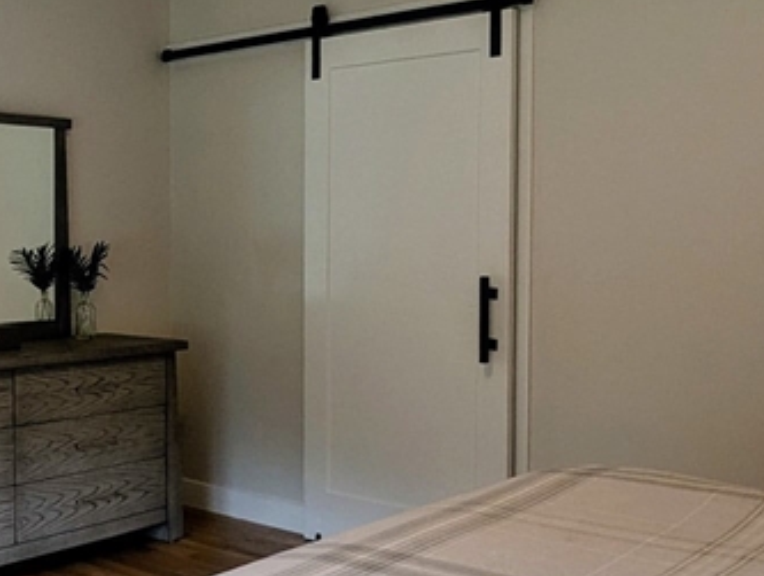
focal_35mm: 49
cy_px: 285
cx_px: 184
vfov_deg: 29.8
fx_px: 1083
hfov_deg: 37.8
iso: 49
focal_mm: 2.35
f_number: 2.2
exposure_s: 1/120
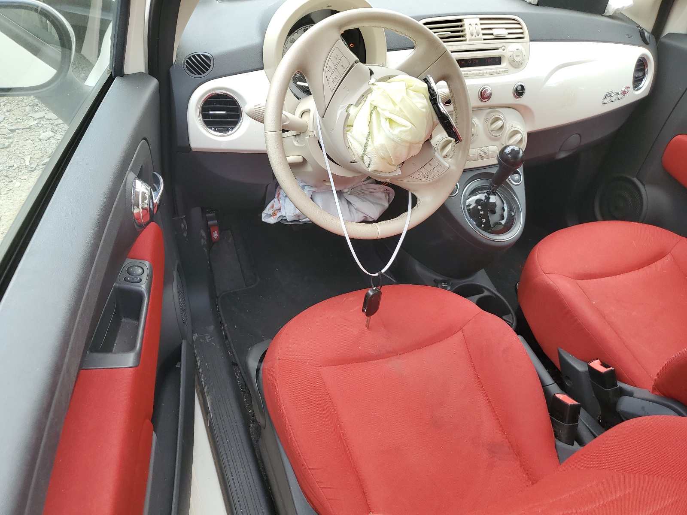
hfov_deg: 67.3
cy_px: 258
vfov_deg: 53.1
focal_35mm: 26
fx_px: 516
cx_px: 344
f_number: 1.5
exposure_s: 1/286
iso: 50
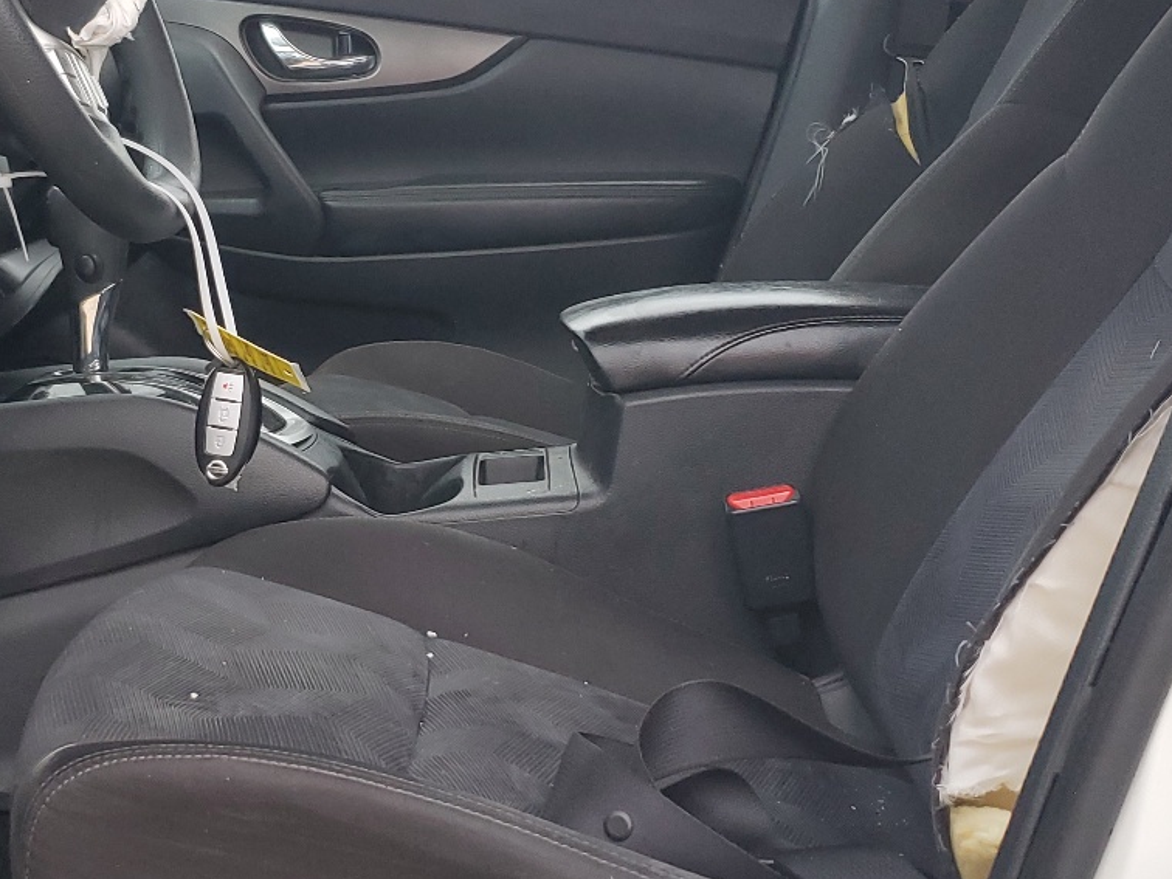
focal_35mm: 55
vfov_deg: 26.6
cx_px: 321
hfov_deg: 34.3
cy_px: 428
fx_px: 1862
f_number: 1.5
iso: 82
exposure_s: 1/120
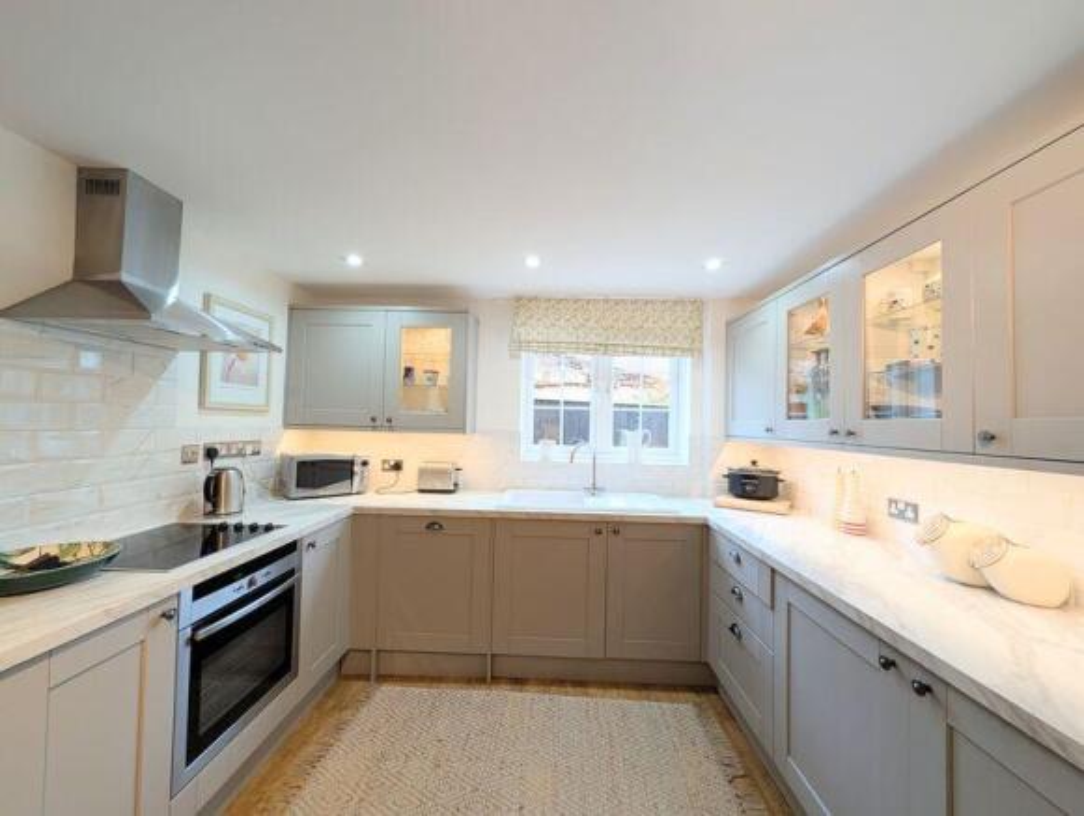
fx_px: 376
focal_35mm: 12
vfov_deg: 94.6
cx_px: 542
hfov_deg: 110.5
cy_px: 408
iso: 112
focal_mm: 2.02
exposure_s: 1/100
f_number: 1.7
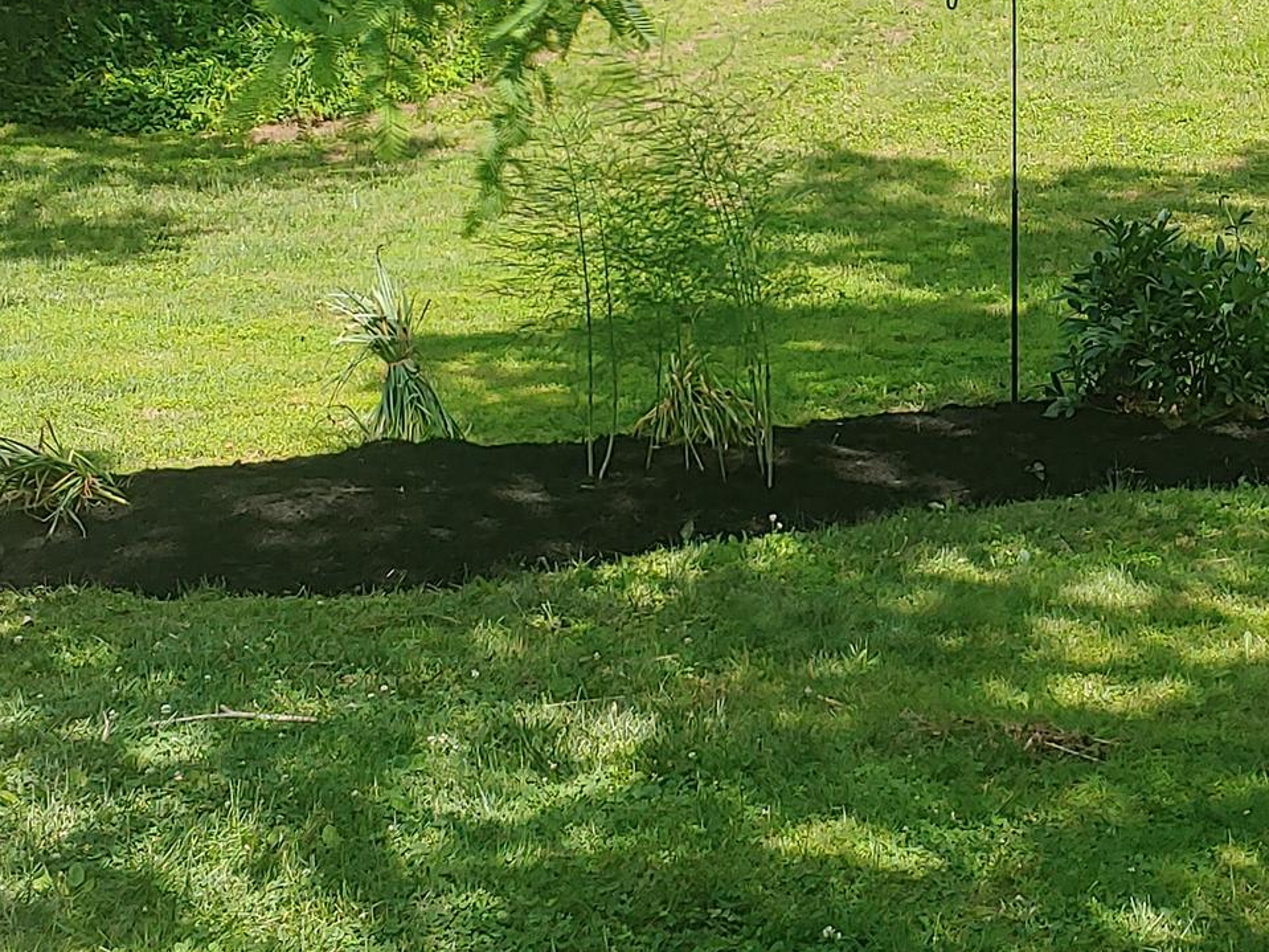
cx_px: 1142
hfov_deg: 24.0
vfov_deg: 18.4
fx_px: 2896
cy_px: 107
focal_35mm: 79
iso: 50
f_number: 1.5
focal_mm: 4.23
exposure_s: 1/1020
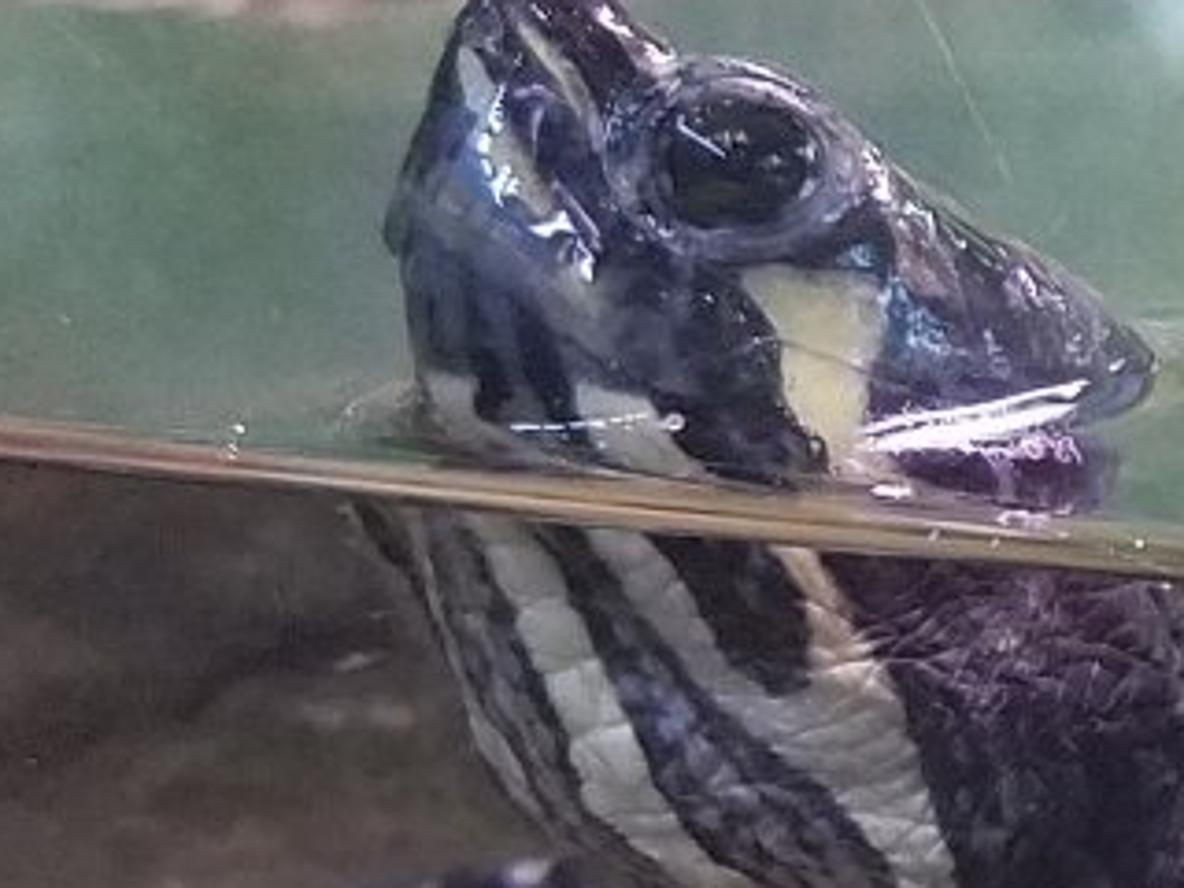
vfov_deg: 11.4
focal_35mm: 130
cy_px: 585
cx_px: 2109
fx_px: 4446
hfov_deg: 13.6
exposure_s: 1/13
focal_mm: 4.2
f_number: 1.7
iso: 200
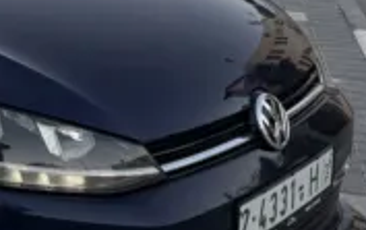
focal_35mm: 92
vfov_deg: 13.7
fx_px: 919
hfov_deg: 19.3
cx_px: -203
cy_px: -79
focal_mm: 6.76
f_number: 1.78
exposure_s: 1/288
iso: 80
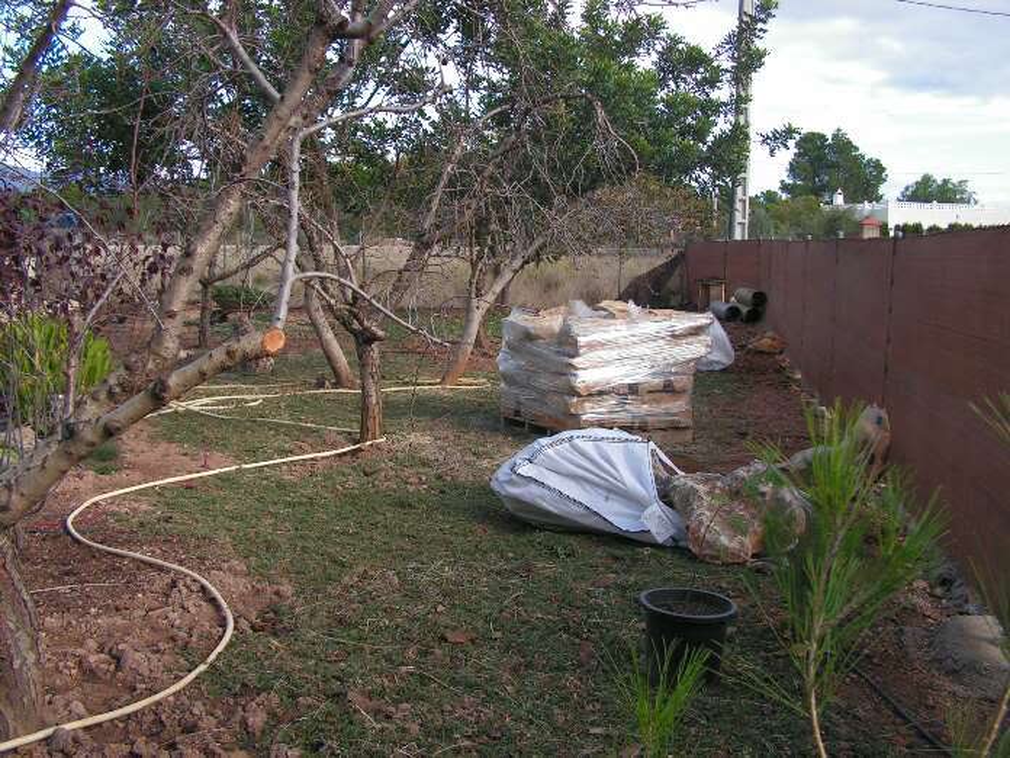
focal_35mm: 38
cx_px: 505
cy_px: 379
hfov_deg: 49.0
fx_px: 1109
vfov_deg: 37.7
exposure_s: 1/250
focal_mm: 6.4
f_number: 3.2
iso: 64
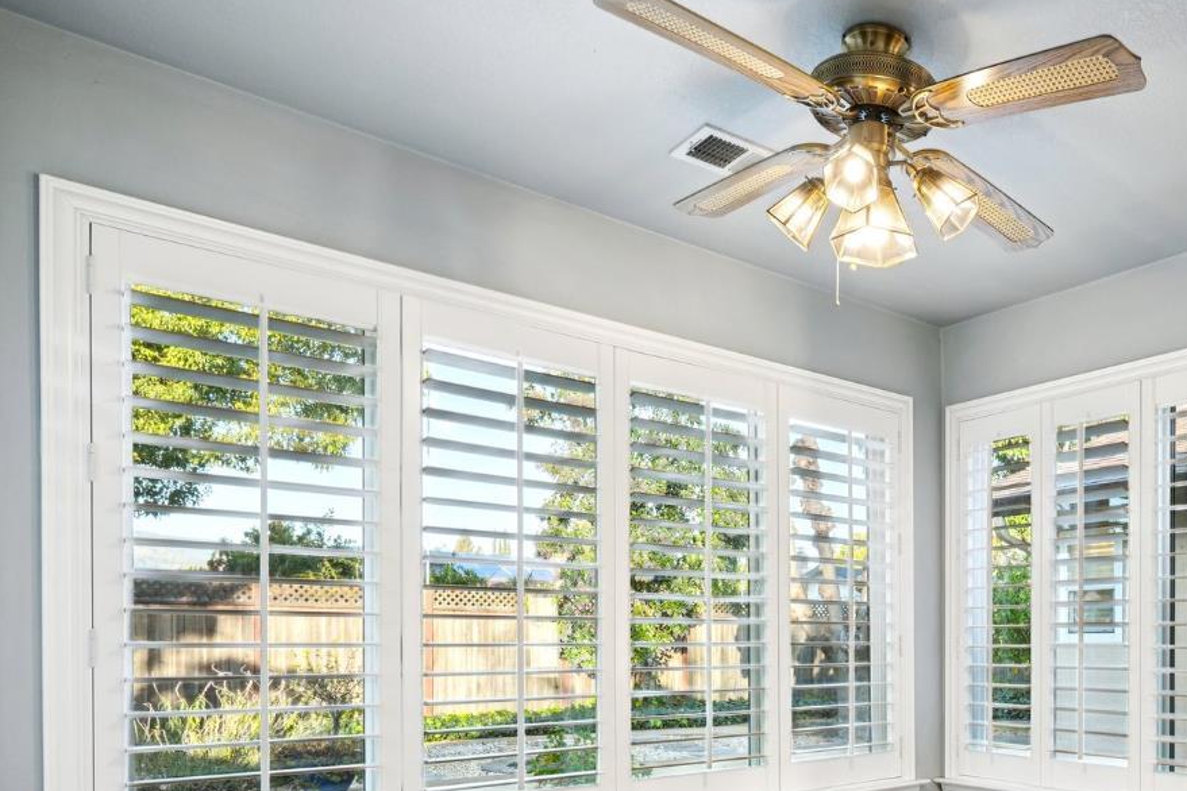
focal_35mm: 29
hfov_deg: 58.9
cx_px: 945
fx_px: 956
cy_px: 640
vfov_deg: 42.8
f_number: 8
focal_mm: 17
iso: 400
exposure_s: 1/20
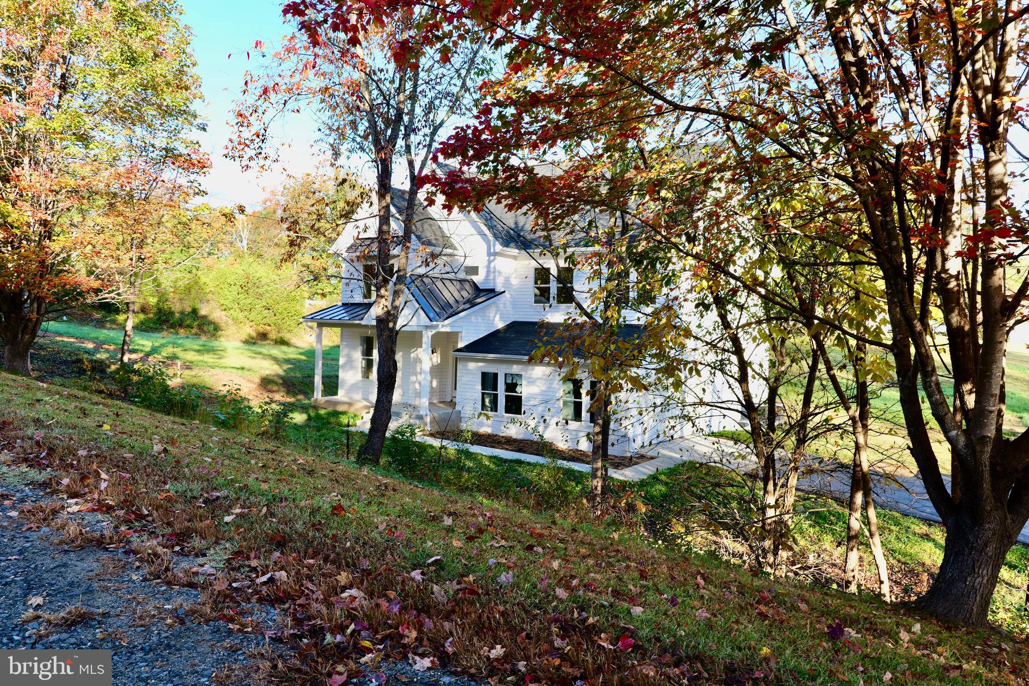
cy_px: 343
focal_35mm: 24
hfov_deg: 73.7
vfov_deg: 53.1
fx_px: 686
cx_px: 514
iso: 250
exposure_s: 1/60
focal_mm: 24
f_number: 9
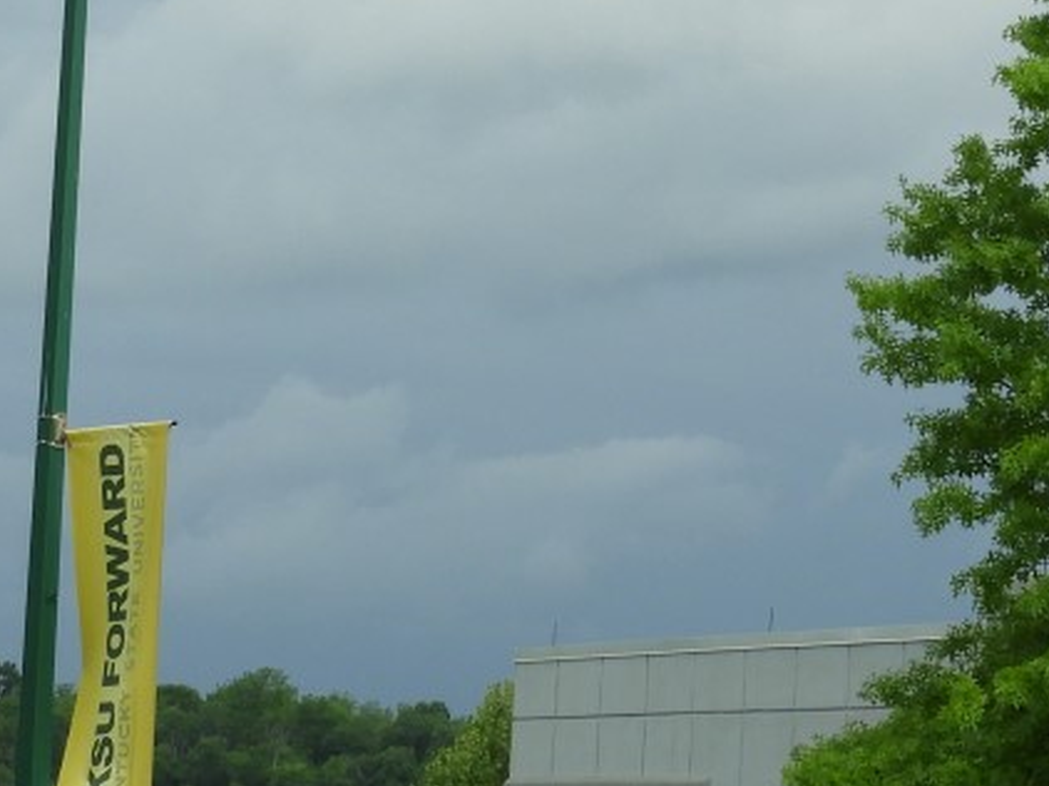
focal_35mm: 222
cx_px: 703
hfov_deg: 8.9
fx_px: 6724
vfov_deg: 6.6
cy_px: -259
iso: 100
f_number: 4.2
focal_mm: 11.6
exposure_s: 1/800
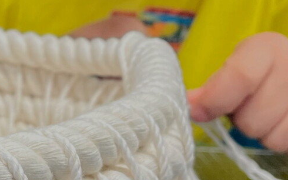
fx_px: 753
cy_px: 39
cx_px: 16
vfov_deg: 13.6
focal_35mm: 96
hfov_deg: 21.1
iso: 40
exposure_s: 1/120
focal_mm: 5.1
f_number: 1.6
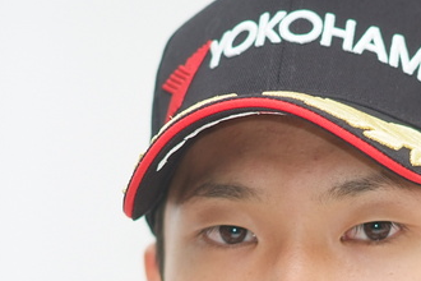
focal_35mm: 589
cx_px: 328
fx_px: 6887
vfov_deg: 2.3
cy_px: 303
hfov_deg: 3.5
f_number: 2.8
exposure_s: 1/250
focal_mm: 180
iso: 400
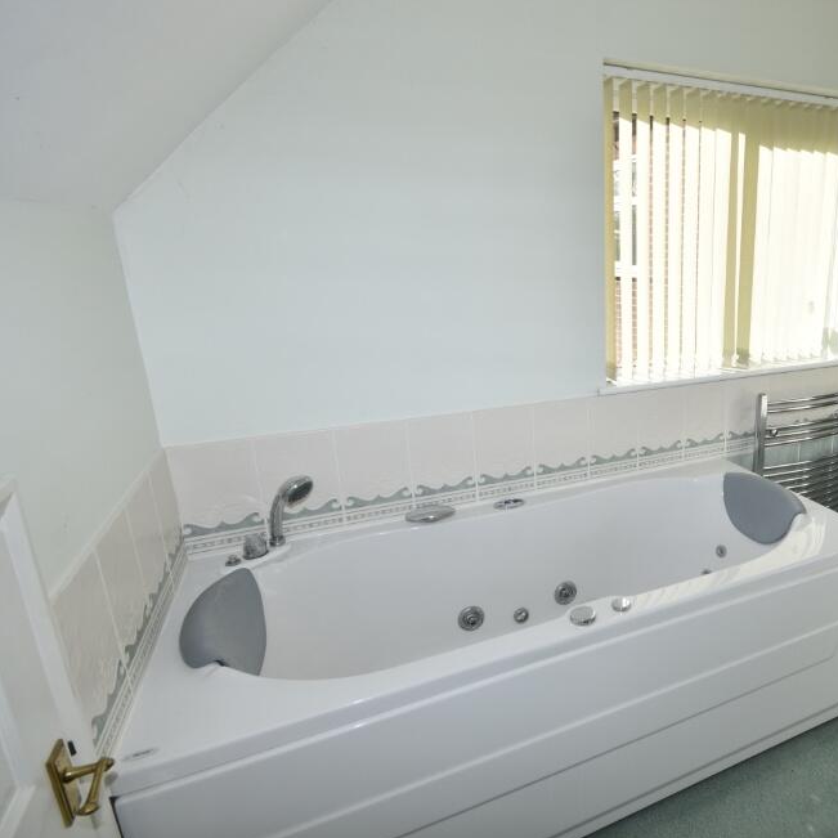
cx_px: 615
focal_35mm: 20
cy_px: 415
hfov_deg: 70.4
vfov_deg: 74.8
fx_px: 548
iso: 250
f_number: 8
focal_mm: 10
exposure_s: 1/250
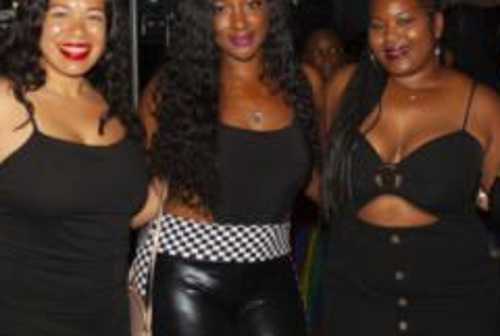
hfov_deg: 26.9
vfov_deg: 18.2
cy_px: 112
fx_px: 1044
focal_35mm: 75
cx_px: 233
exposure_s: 1/60
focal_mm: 24
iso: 200
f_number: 4
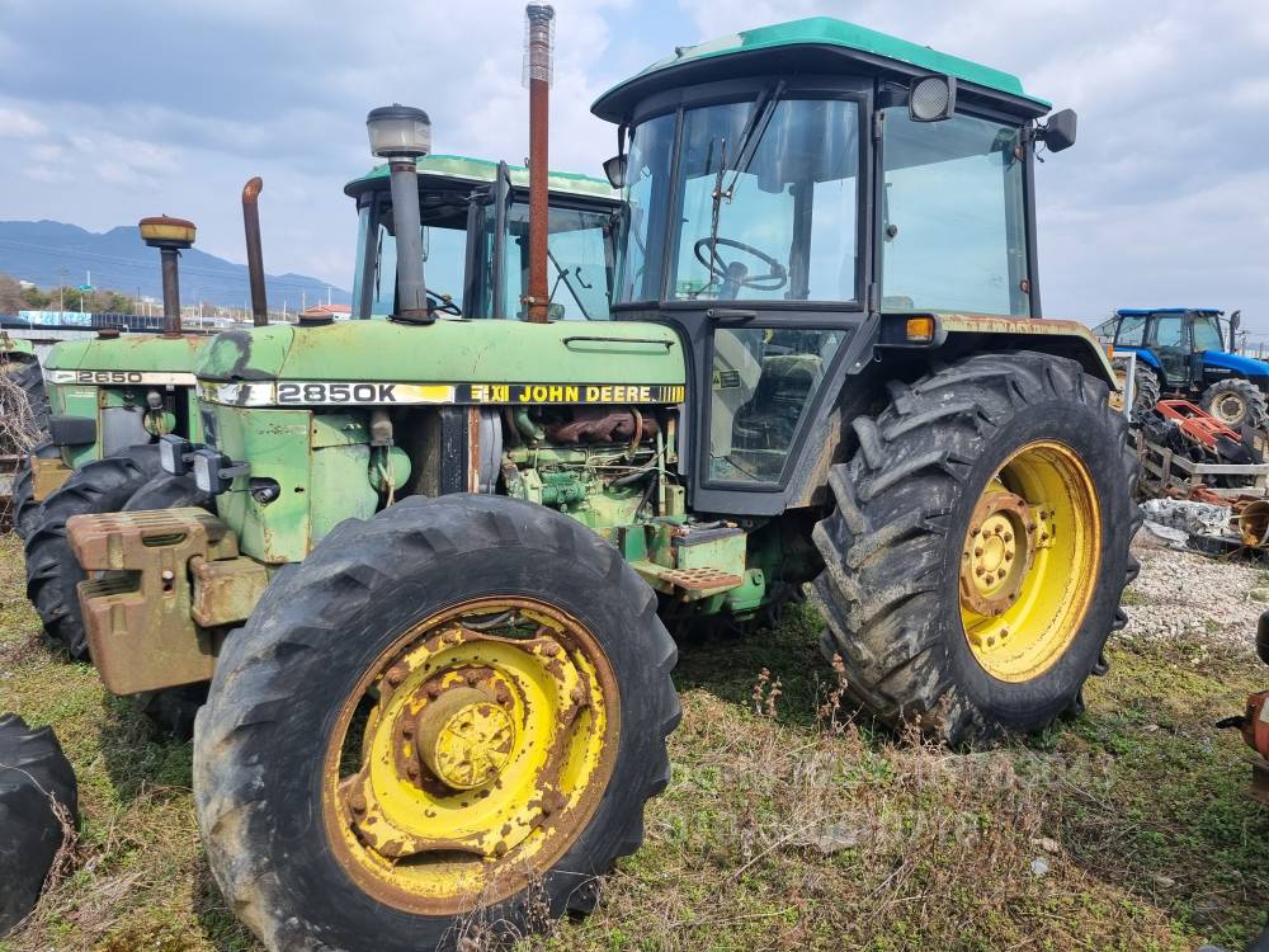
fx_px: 953
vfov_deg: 53.1
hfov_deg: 67.3
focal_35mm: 26
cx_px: 634
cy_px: 476
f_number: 1.8
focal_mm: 5.4
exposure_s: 1/1744
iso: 50
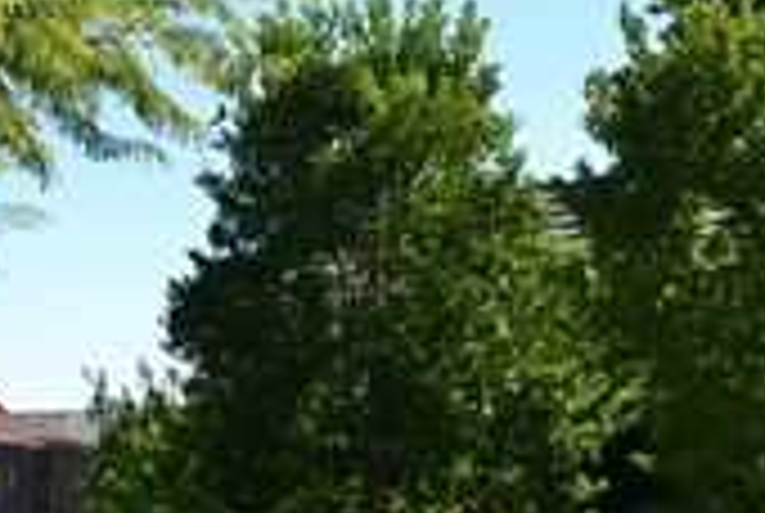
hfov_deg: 21.2
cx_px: -86
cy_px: 506
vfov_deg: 14.8
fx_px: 1937
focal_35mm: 91
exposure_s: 1/200
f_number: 8
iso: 100
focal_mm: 22
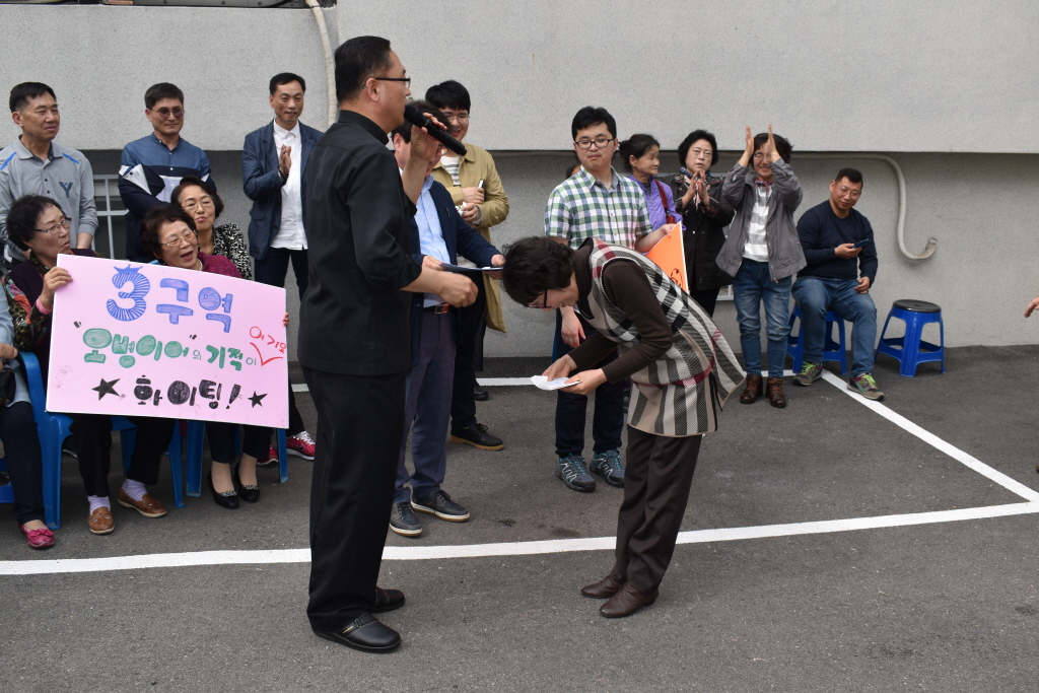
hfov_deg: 53.1
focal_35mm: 36
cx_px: 520
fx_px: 1039
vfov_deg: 36.9
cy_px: 346
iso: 100
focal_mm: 24
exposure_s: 1/200
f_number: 7.1
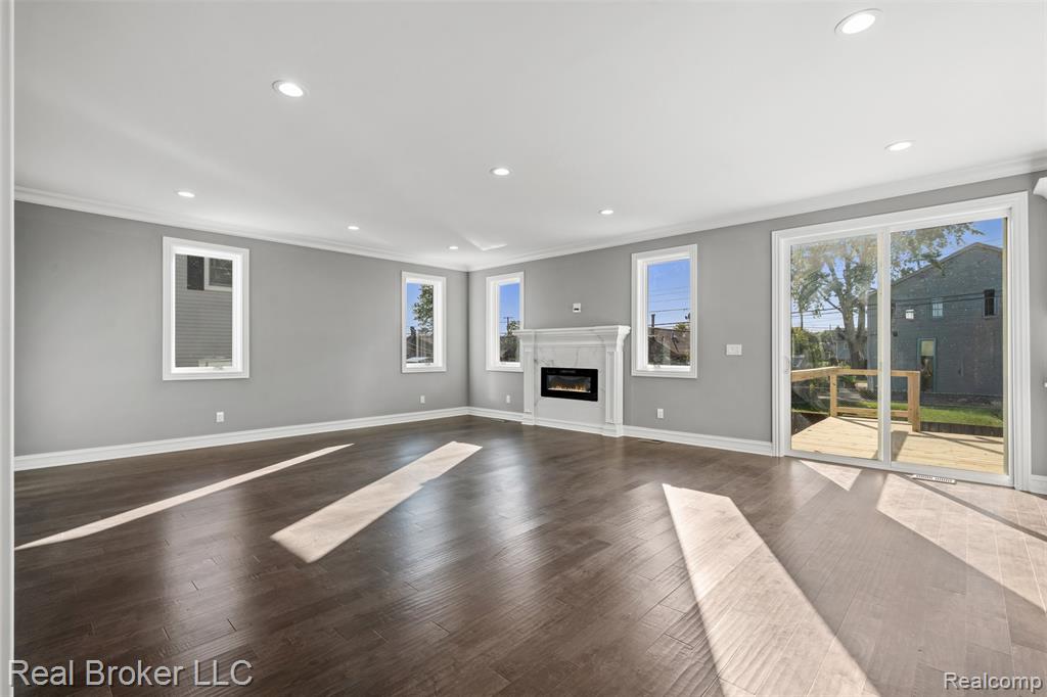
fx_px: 465
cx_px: 524
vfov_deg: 73.7
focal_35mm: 16
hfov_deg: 96.8
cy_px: 348
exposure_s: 1/10
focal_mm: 16
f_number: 9
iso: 100
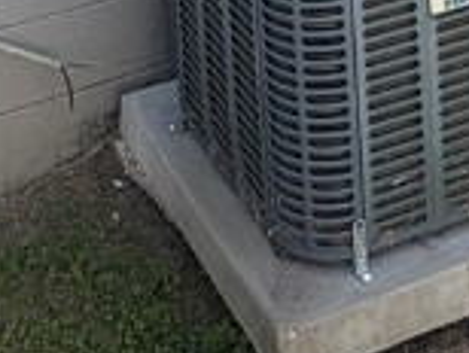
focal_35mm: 93
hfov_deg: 21.1
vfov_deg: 12.8
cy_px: -460
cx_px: 219
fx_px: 1262
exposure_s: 1/370
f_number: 2.2
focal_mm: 2.22
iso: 40
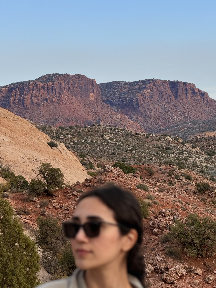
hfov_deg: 9.0
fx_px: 1373
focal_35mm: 165
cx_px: 114
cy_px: 168
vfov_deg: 12.0
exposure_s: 1/990
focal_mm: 15.66
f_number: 2.8
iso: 50
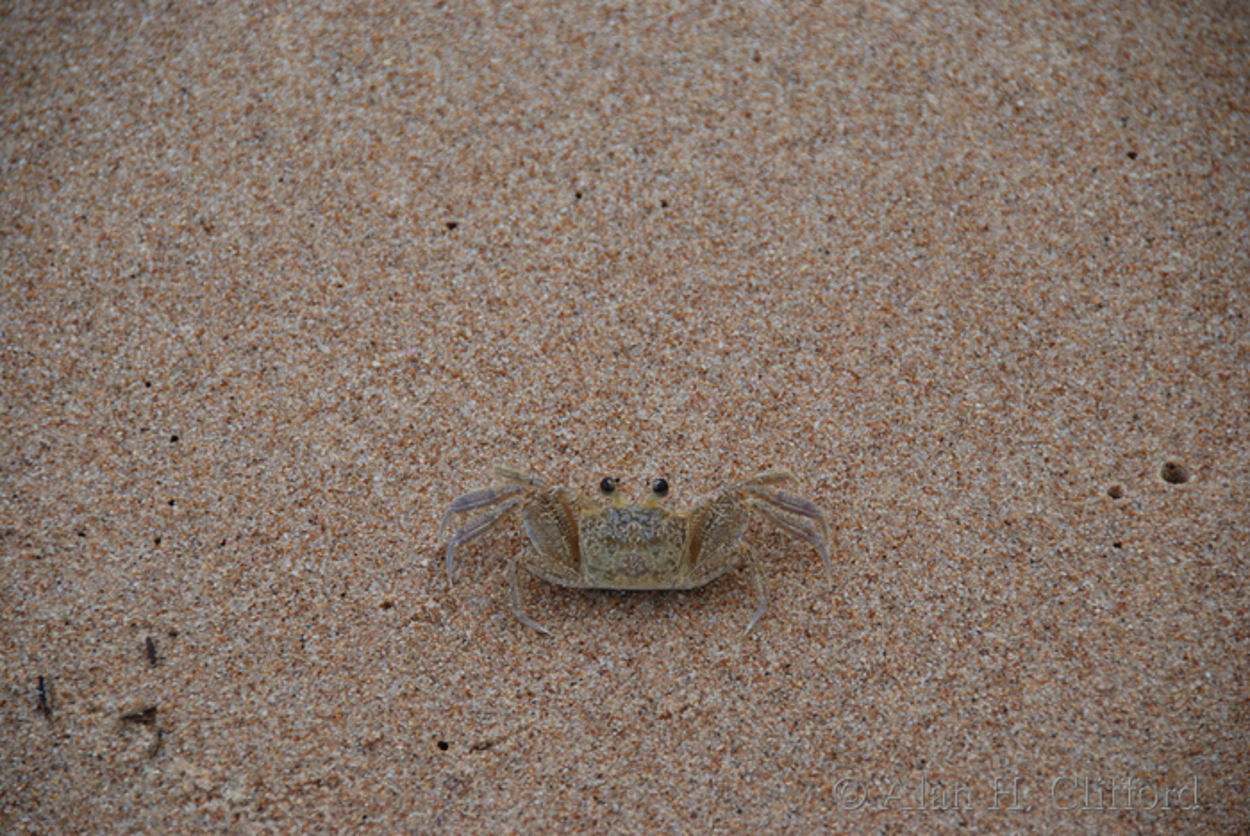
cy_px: 418
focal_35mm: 300
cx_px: 625
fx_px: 10425
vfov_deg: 4.6
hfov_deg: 6.9
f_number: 5.6
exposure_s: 1/160
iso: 100
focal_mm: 200
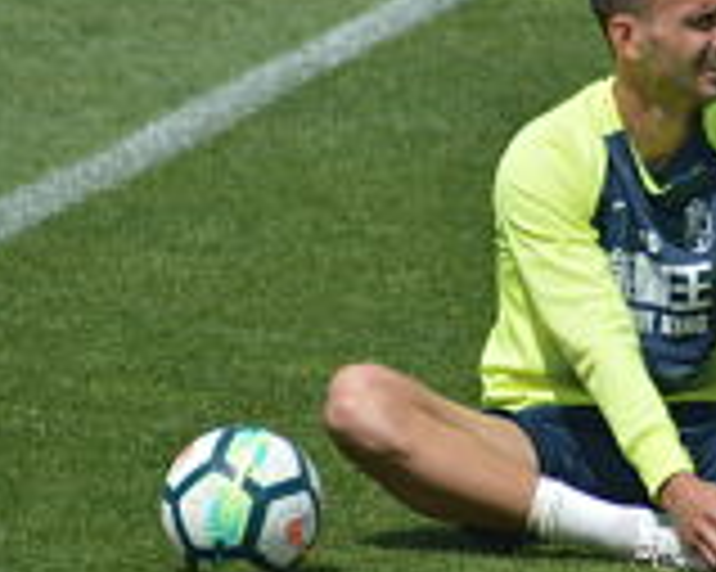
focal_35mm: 1063
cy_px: 207
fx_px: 22512
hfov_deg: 1.8
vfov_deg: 1.5
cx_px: 698
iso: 100
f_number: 5.6
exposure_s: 1/800
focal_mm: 300
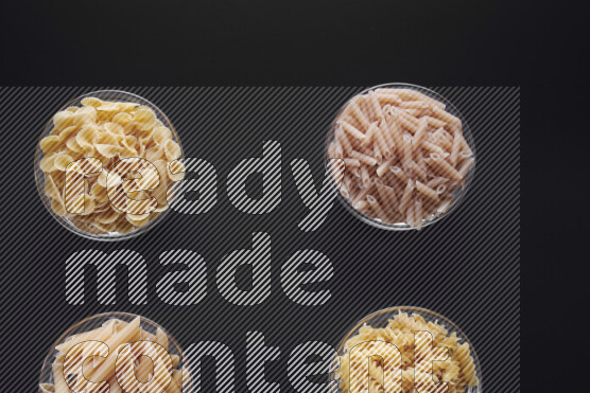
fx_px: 1180
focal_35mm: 72
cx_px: 255
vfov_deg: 18.9
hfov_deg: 28.0
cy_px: 269
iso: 100
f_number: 8
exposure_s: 1/100
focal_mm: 50
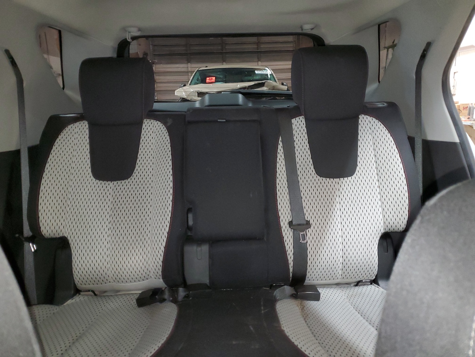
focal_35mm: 26
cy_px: 178
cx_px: 238
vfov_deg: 53.1
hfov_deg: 67.3
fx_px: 357
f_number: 1.5
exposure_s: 1/15
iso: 301
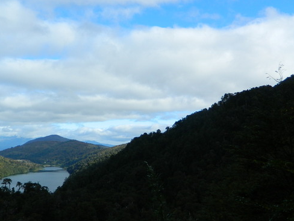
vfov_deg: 34.9
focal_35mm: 41
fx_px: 348
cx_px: 110
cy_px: 79
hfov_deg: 45.4
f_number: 3.1
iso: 80
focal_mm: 4.5
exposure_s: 1/800
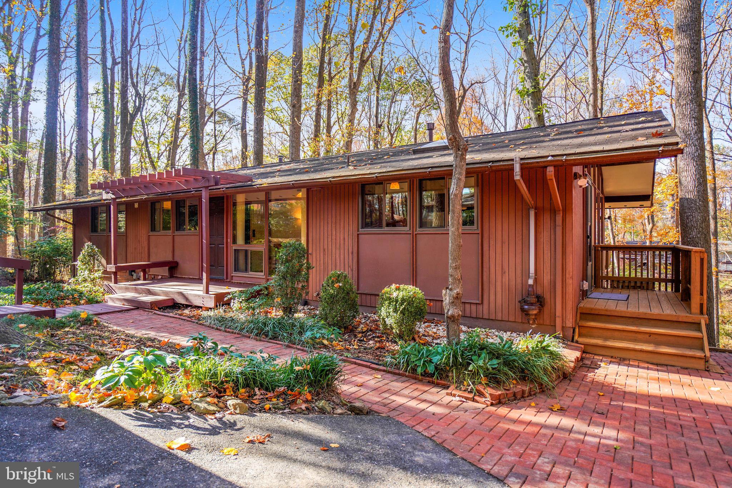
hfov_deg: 84.0
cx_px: 366
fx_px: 407
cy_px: 244
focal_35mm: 20
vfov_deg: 61.9
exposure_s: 1/60
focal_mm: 20
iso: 100
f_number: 4
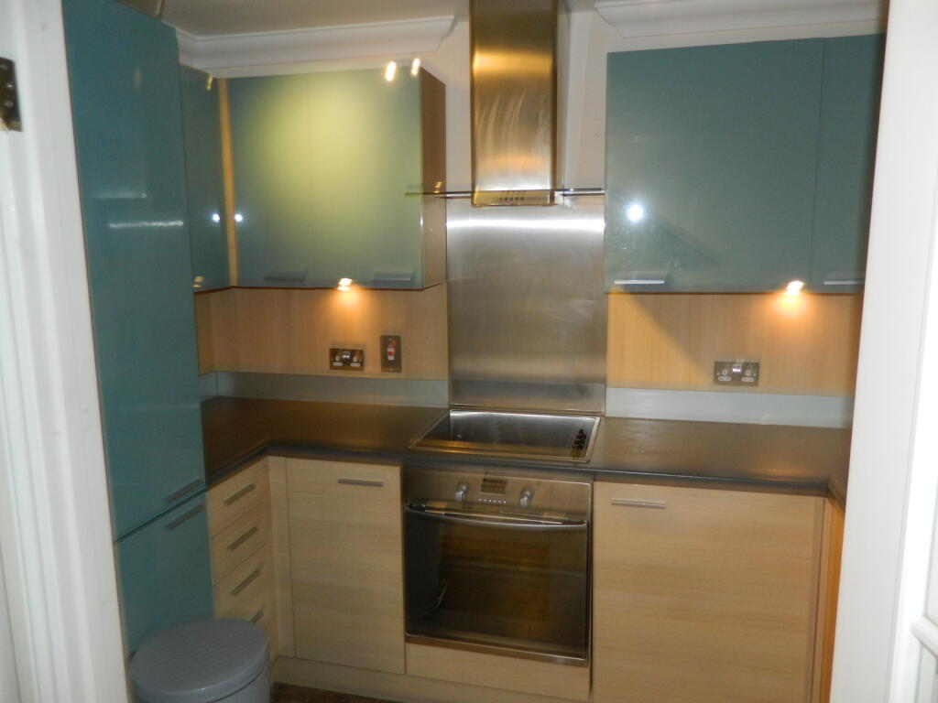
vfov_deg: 54.9
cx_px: 469
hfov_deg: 69.4
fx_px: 677
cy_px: 352
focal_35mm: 25
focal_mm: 4.5
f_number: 3.1
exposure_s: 1/30
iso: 200
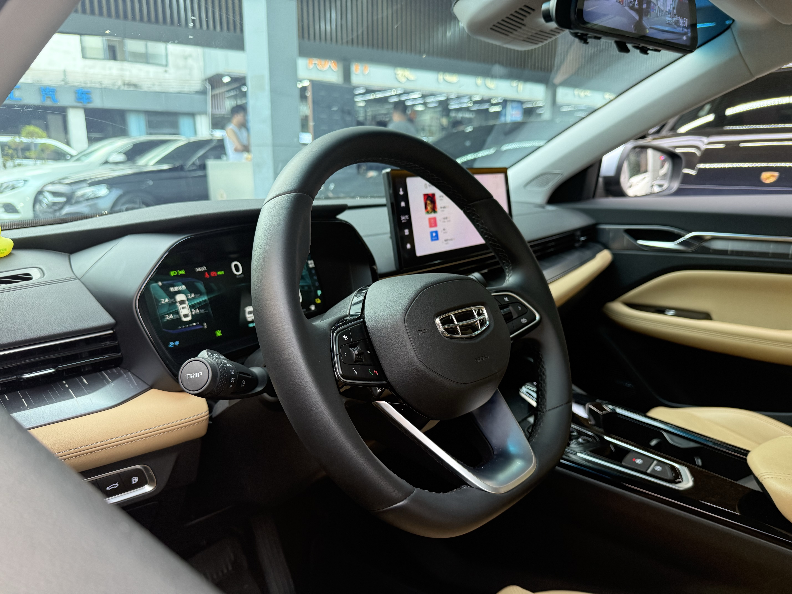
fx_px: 549
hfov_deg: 71.6
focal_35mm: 24
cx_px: 396
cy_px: 297
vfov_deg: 56.8
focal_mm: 6.76
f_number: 1.78
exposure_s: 1/51
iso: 250
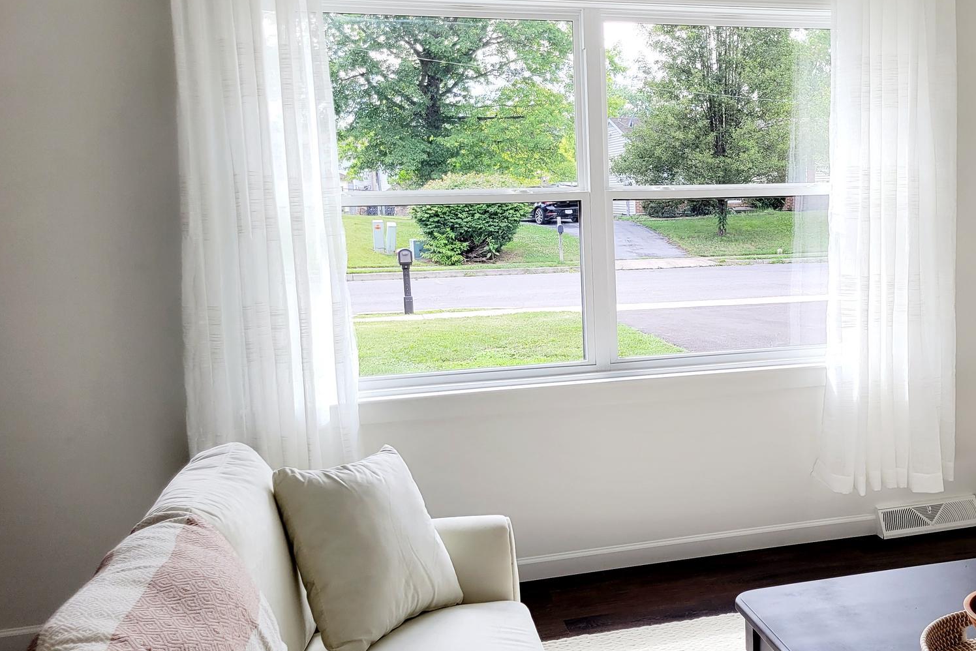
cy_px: 295
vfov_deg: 35.9
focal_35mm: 37
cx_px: 663
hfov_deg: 50.8
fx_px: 1003
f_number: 1.8
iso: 40
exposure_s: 1/208
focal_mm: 5.4
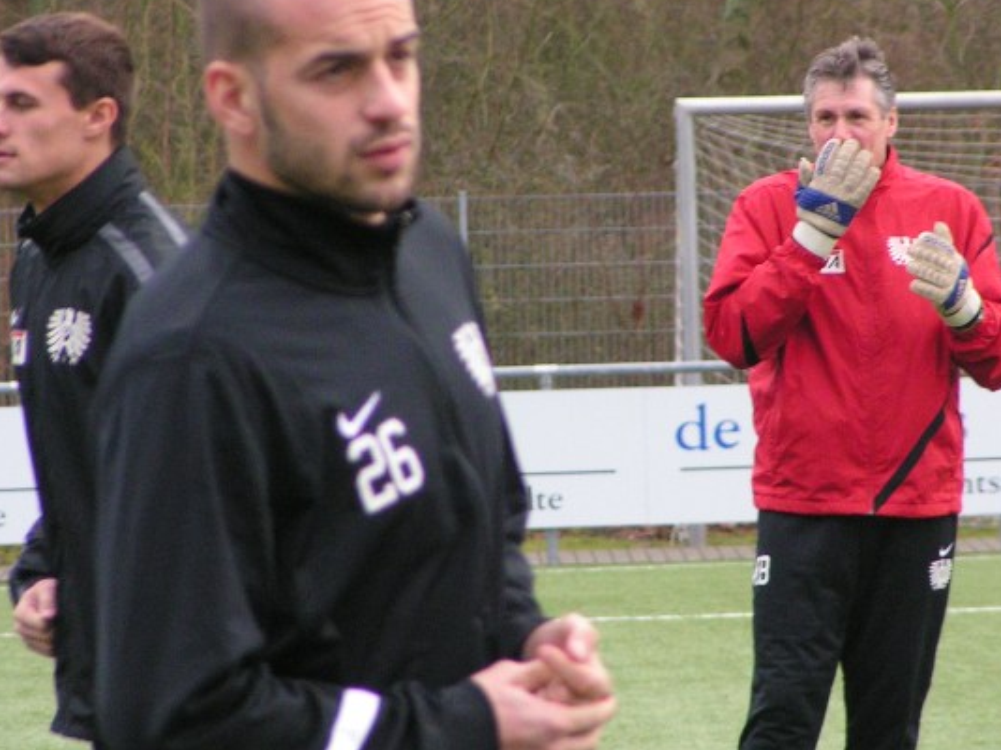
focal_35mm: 445
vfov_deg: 3.3
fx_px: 12862
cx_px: 530
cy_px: 294
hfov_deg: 4.5
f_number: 3.5
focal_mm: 45.4
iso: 200
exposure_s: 1/250
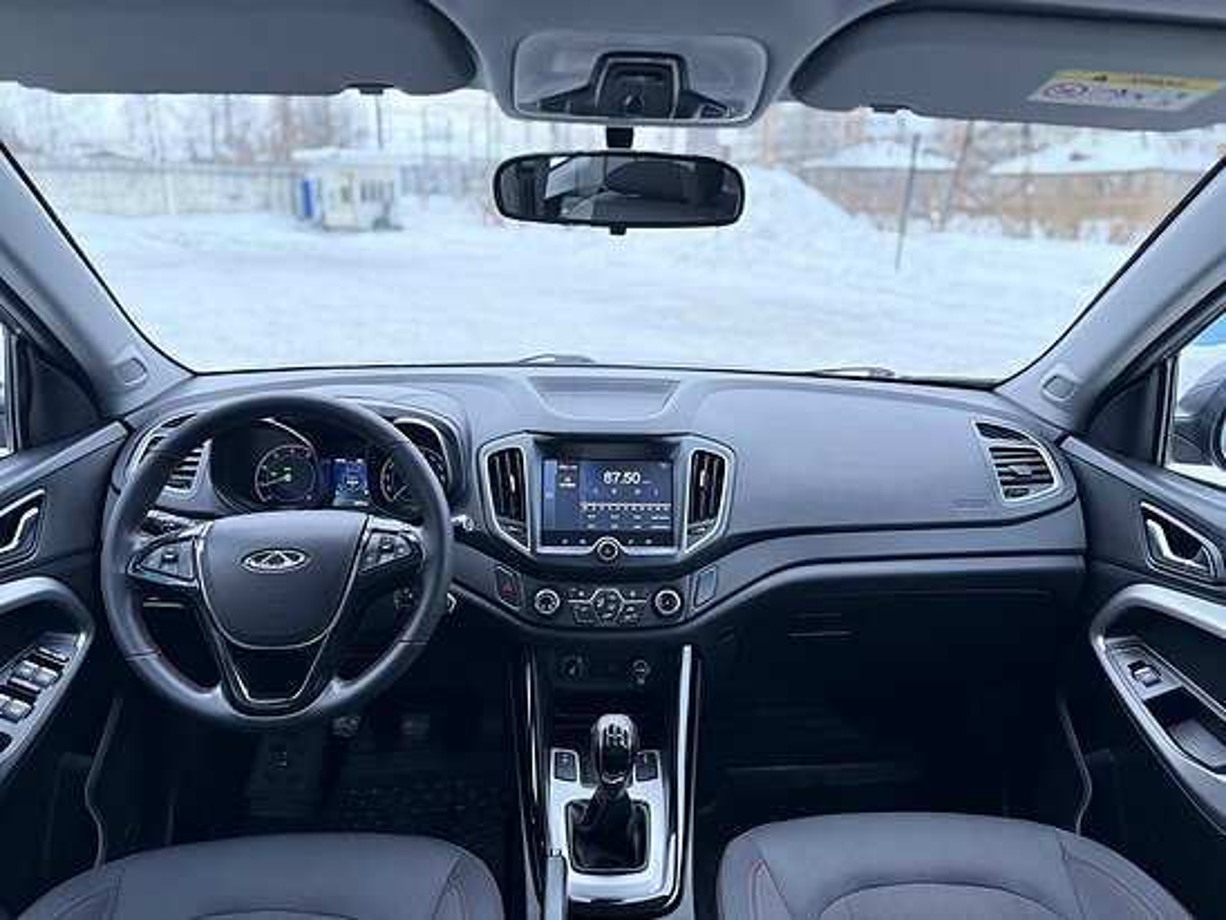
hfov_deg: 71.6
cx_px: 613
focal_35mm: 24
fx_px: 850
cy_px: 460
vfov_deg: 56.8
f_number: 1.78
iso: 800
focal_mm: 6.76
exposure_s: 1/48
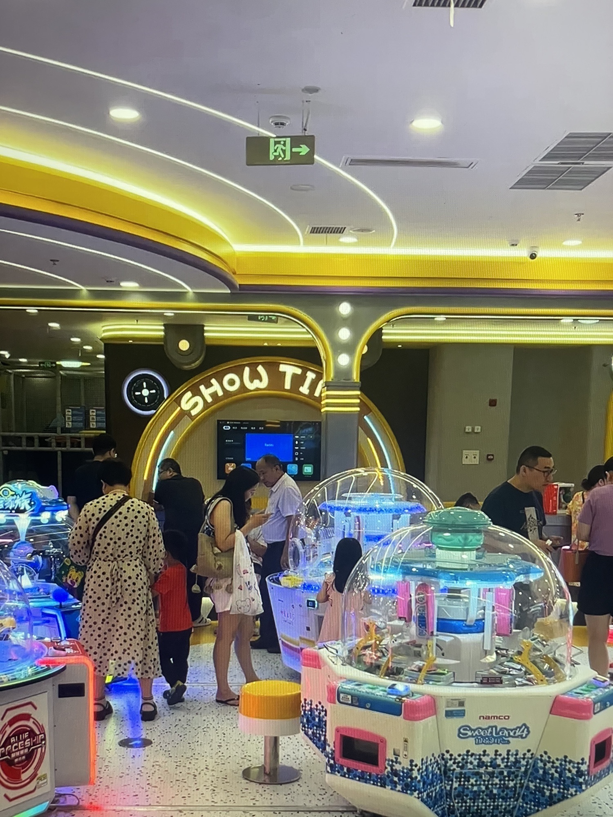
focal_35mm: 52
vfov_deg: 36.8
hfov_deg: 28.0
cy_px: 408
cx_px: 306
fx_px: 1228
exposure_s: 1/60
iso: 200
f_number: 2
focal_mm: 6
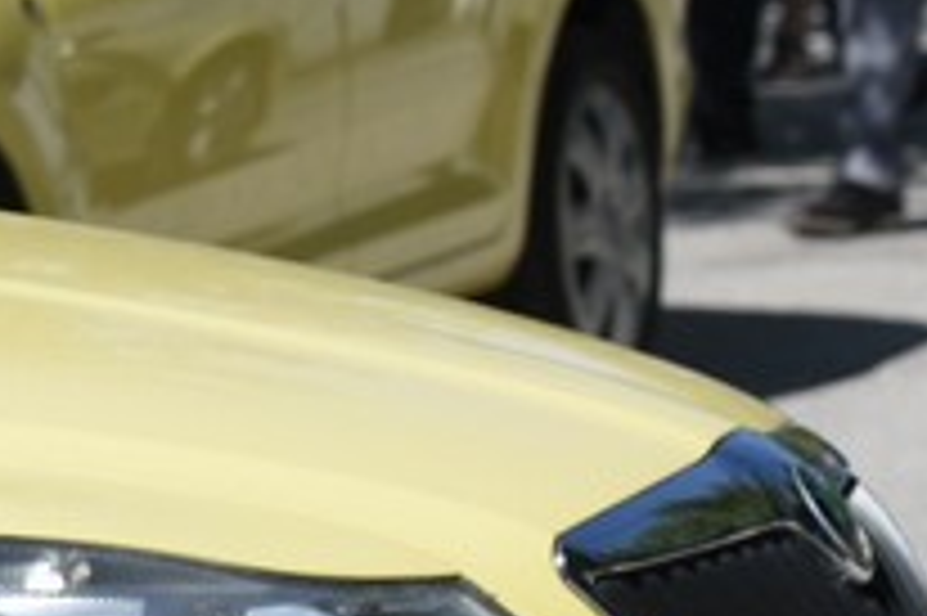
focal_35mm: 449
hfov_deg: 4.5
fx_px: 11552
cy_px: 110
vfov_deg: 3.1
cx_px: 1706
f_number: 6.3
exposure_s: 1/320
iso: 100
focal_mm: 120
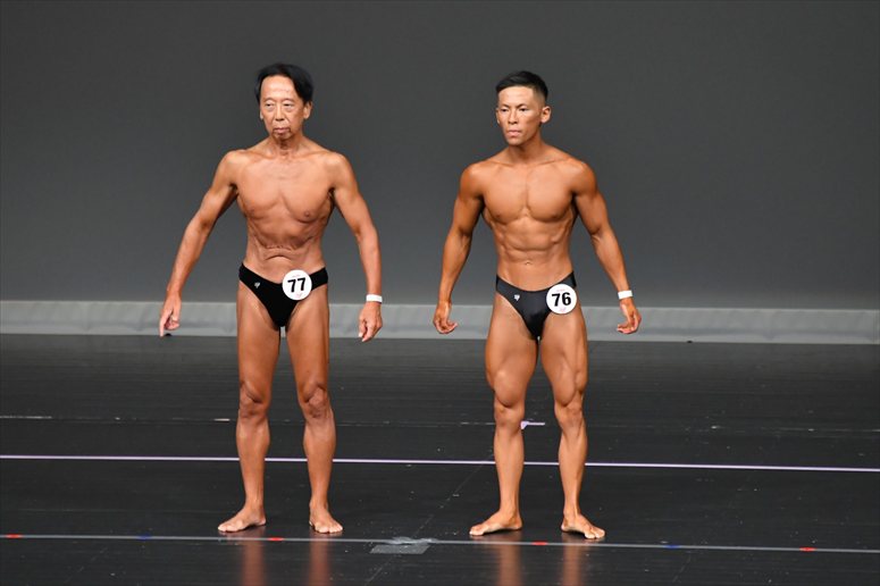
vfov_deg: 3.7
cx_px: 440
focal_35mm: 375
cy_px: 293
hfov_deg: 5.5
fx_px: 9162
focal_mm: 250
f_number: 5.6
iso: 4000
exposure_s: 1/400
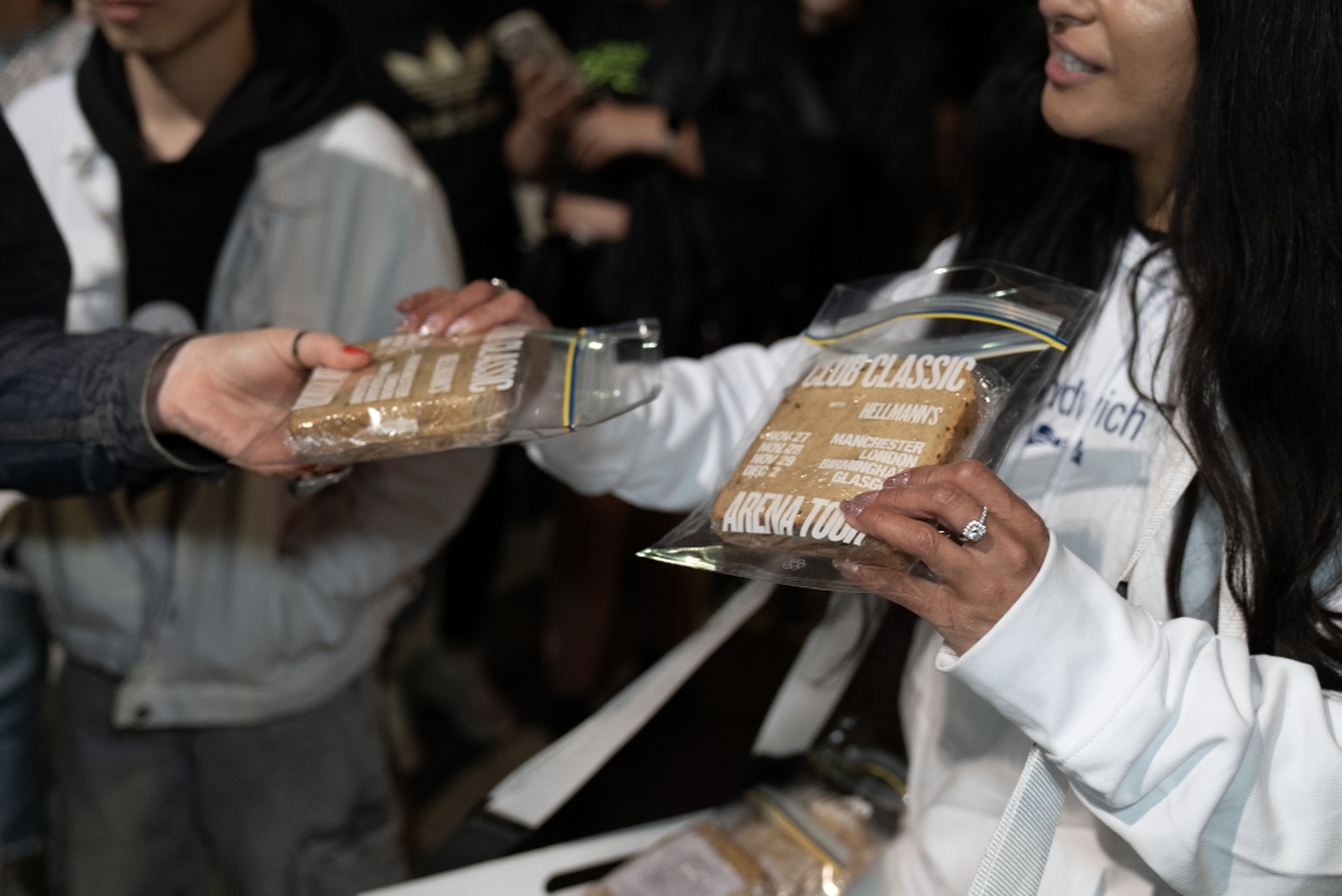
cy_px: 448
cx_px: 671
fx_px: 1455
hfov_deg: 49.5
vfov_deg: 34.3
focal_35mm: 39
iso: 4000
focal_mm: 39
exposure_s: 1/160
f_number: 2.8
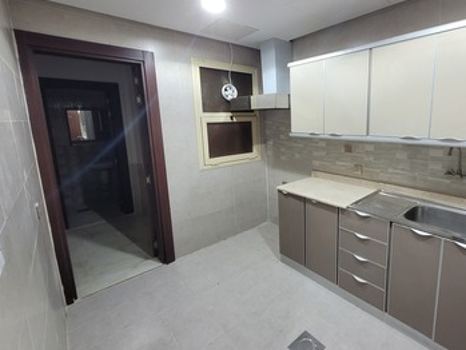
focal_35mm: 17
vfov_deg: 74.5
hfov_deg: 89.3
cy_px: 154
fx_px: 229
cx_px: 289
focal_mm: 1.74
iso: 200
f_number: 2.2
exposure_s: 1/50
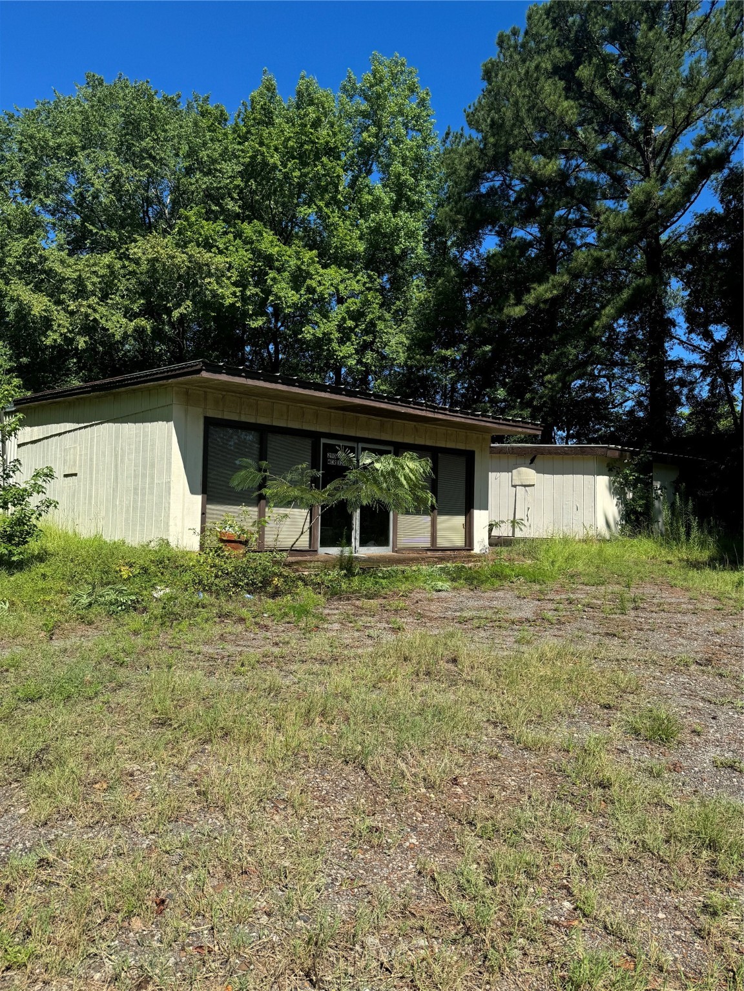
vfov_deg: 71.6
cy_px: 496
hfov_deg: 56.8
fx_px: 688
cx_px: 372
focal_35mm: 24
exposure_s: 1/4608
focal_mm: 6.76
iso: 80
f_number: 1.78
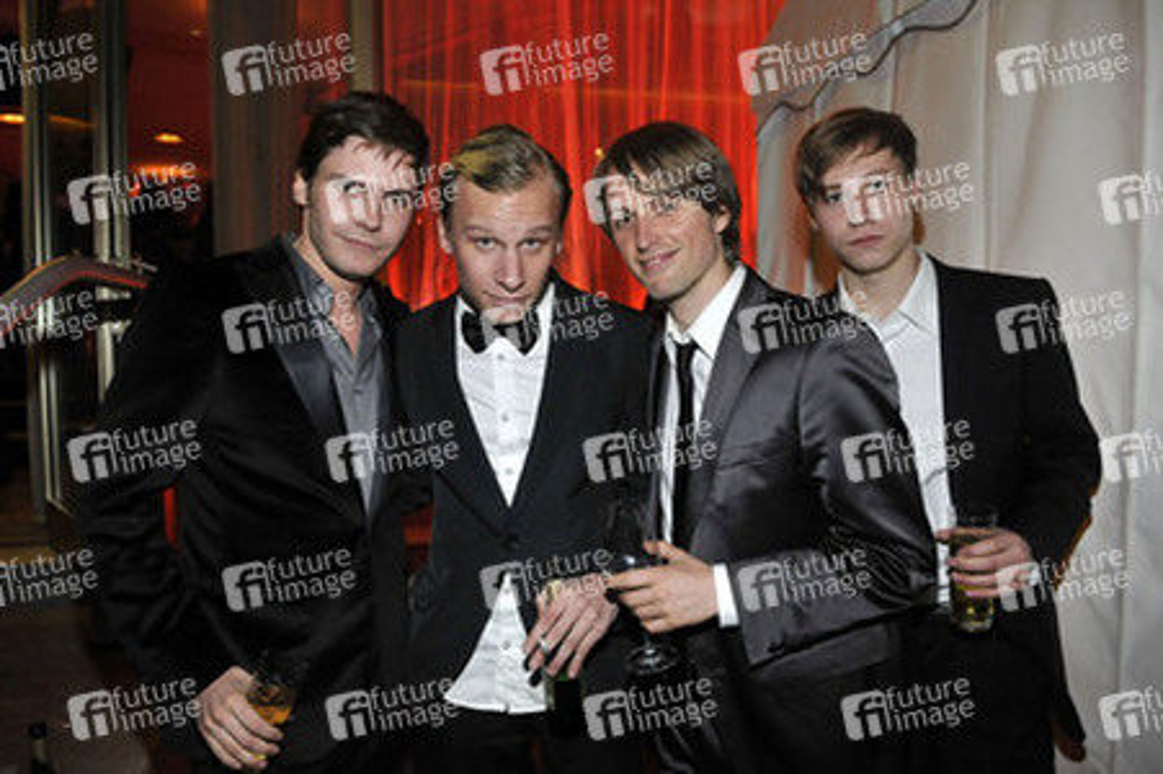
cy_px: 387
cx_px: 582
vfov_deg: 50.3
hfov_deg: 70.5
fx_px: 823
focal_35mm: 26
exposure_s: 1/50
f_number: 4.5
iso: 800
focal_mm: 17
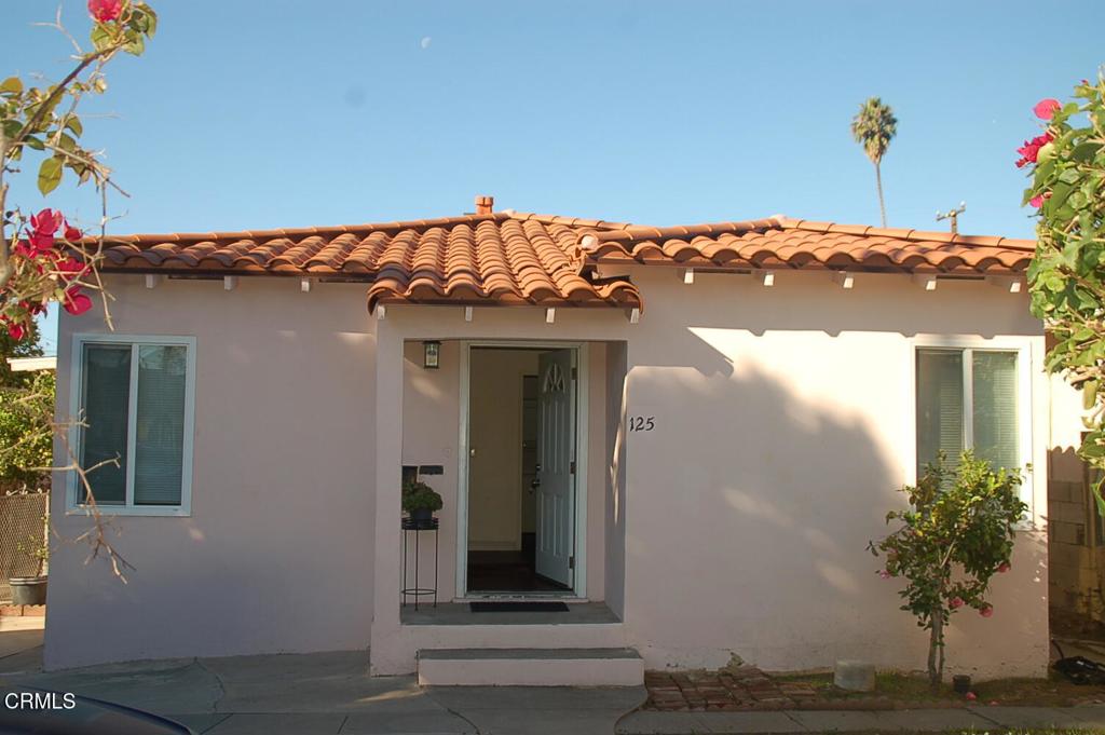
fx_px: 1150
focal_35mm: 38
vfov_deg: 35.4
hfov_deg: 51.3
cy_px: 368
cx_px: 552
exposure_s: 1/500
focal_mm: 25
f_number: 5.6
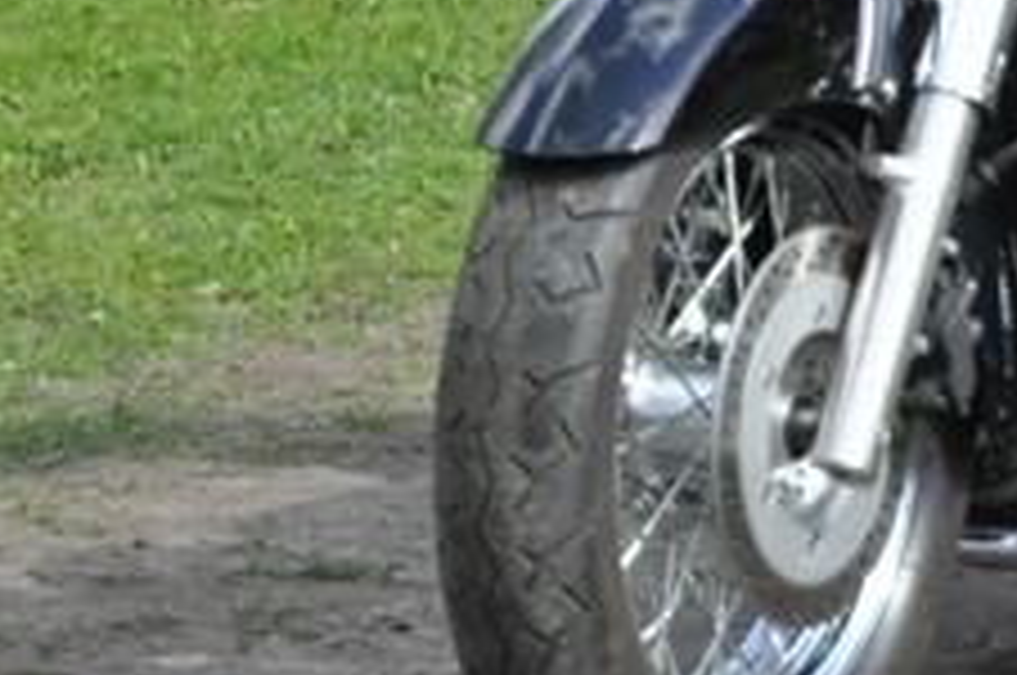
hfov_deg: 5.9
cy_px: -245
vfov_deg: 4.0
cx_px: 1539
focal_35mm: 345
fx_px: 9726
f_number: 5.3
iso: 1000
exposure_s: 1/1250
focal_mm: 65
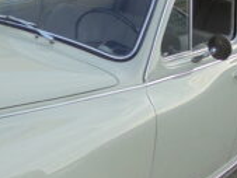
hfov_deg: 24.0
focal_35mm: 79
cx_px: 21
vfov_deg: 18.5
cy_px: 139
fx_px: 541
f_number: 3.5
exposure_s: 1/250
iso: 100
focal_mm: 4.6
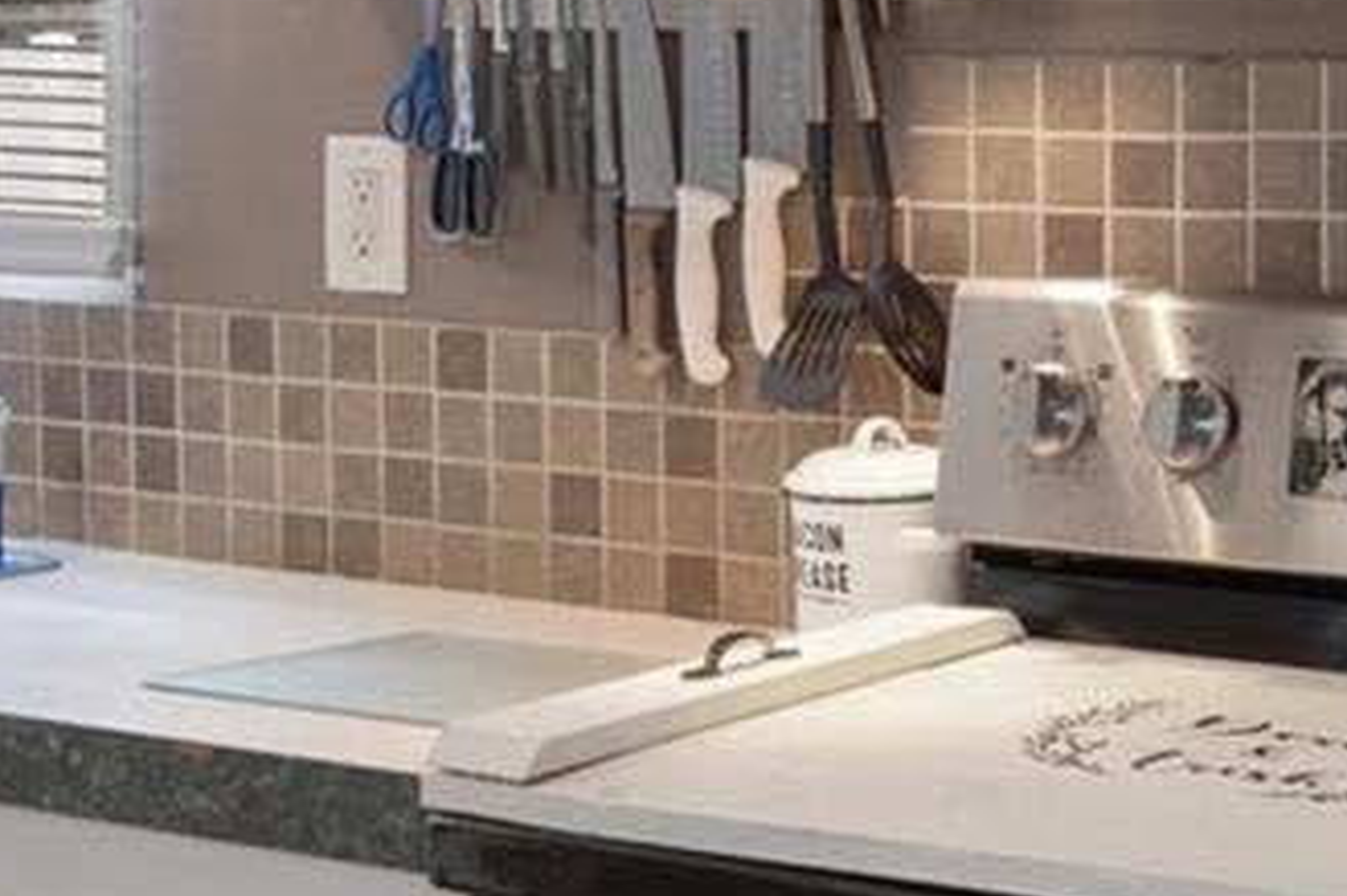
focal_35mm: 102
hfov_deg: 19.9
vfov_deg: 13.3
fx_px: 3814
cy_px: 86
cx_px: 344
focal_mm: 21
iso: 320
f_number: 8
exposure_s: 3.2
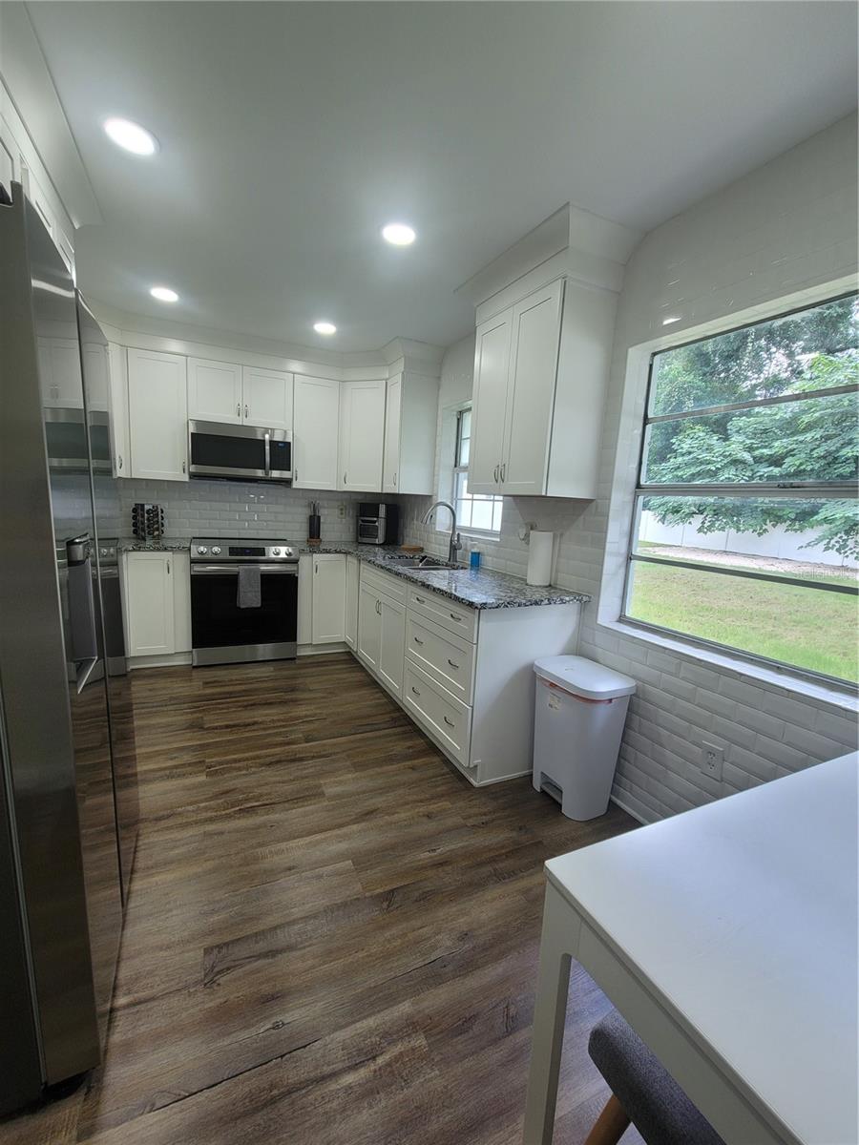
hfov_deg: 89.9
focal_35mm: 13
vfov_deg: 106.2
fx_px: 430
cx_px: 430
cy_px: 572
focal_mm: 2.2
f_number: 2.2
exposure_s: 1/60
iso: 64
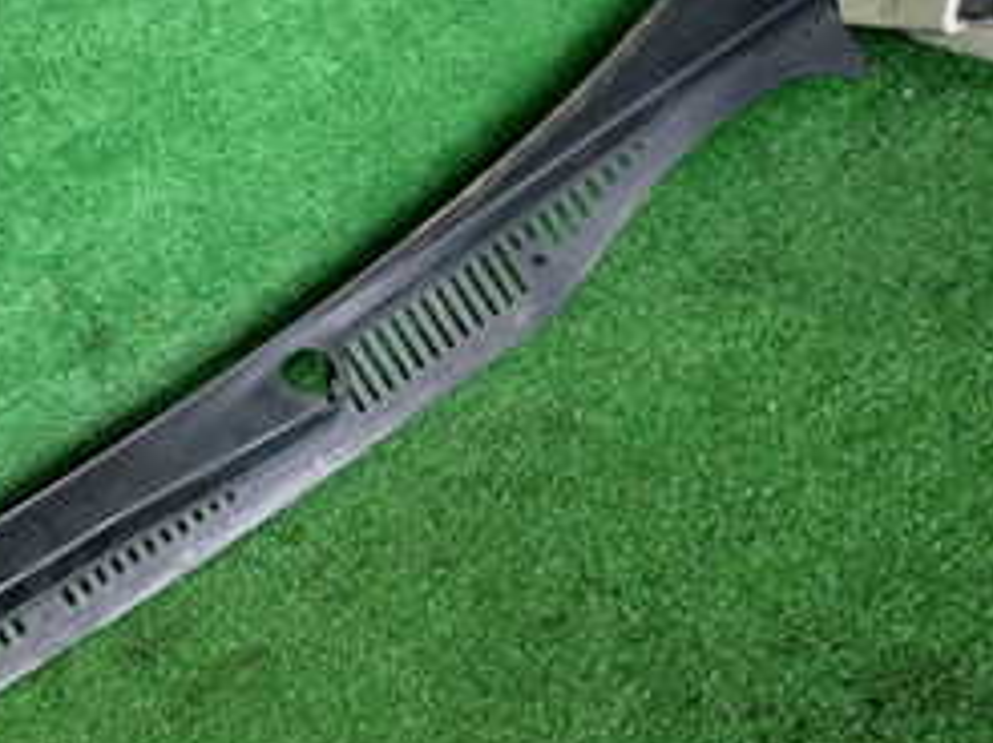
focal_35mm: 61
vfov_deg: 23.8
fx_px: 1748
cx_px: -206
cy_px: 545
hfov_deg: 27.7
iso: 200
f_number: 2
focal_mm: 4.5
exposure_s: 1/40
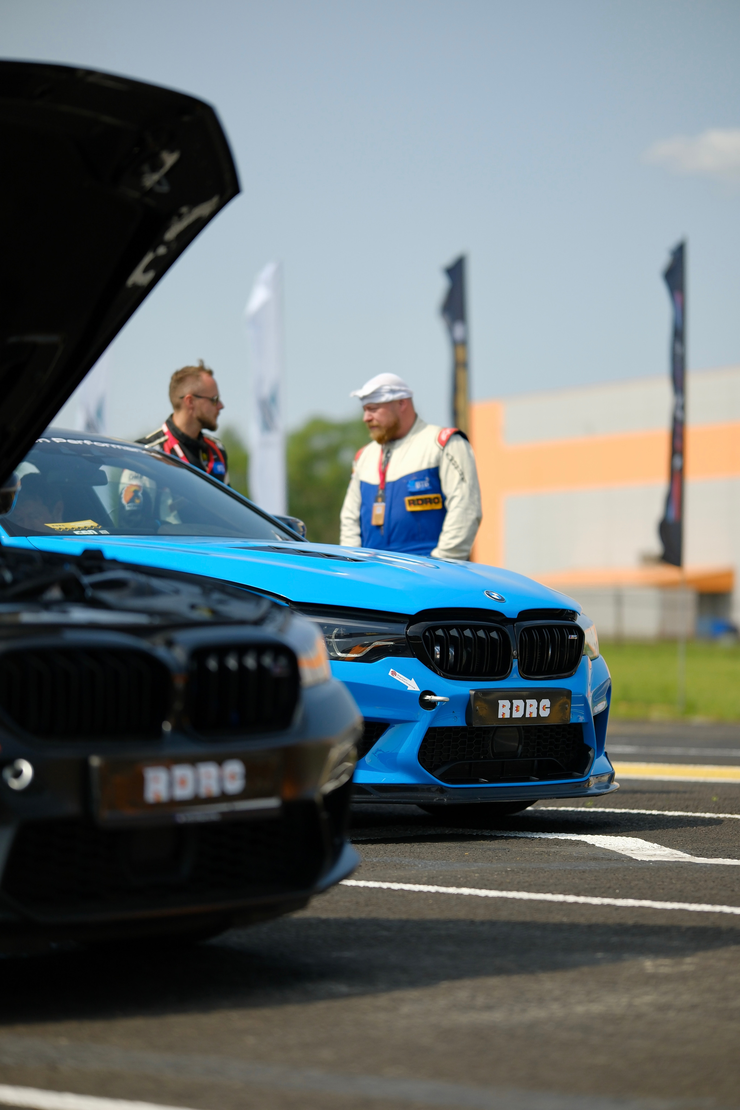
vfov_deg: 18.1
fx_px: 3484
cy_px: 555
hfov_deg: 12.1
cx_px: 370
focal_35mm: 113
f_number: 1.2
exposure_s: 1/14000
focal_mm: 75
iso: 160
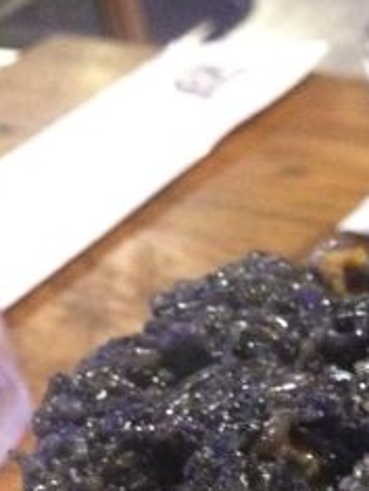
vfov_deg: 20.8
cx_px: 487
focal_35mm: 86
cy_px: 628
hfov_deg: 16.2
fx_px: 1222
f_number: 2.2
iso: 1000
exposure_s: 1/17
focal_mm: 4.15
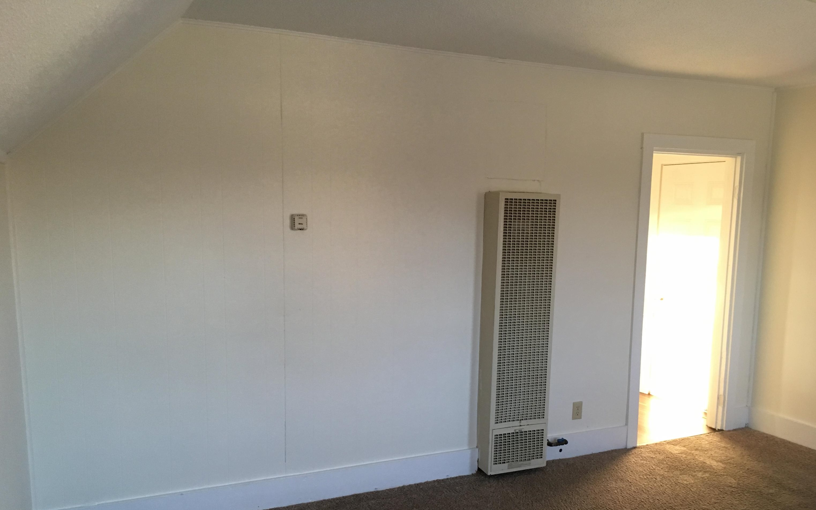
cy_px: 307
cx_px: 407
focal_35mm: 31
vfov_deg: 40.4
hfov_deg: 61.2
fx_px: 689
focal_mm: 4.15
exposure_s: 1/30
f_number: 2.2
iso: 125
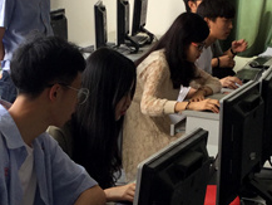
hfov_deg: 19.6
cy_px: 148
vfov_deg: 14.8
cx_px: 109
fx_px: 786
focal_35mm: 100
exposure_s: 1/50
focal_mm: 3.3
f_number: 2.4
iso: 32
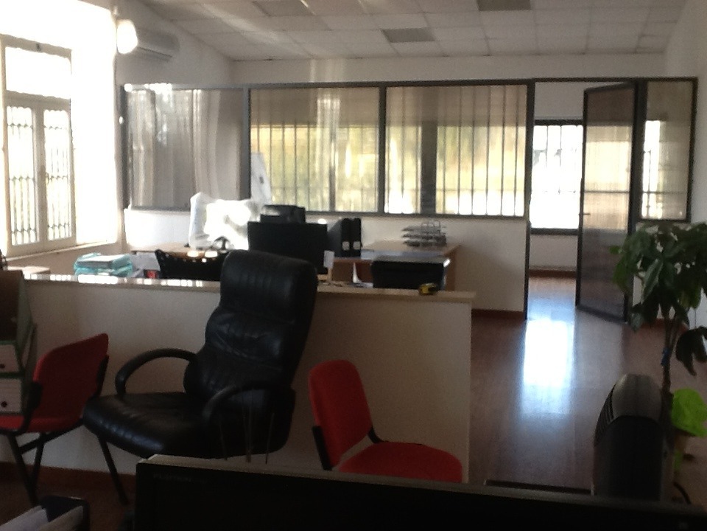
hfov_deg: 42.9
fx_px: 899
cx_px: 354
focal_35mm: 44
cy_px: 266
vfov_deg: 32.9
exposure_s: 1/60
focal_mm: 2.03
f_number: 2.4
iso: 50
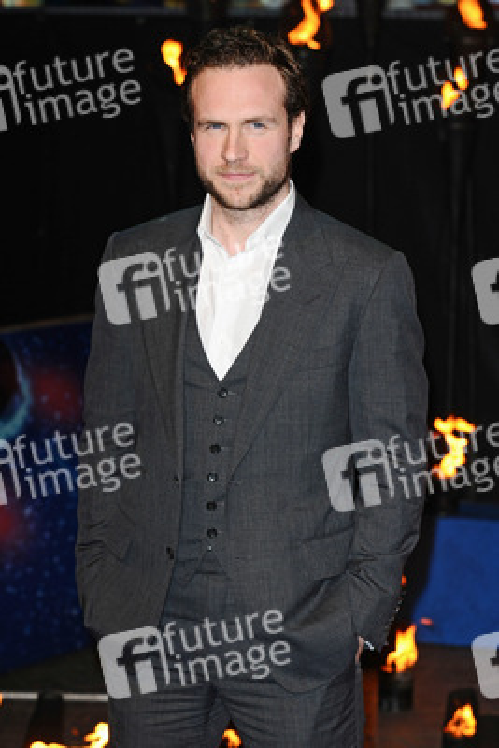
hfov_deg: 11.4
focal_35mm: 120
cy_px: 374
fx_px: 2493
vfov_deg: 17.1
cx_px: 250
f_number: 4.5
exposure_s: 1/200
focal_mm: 80
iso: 320
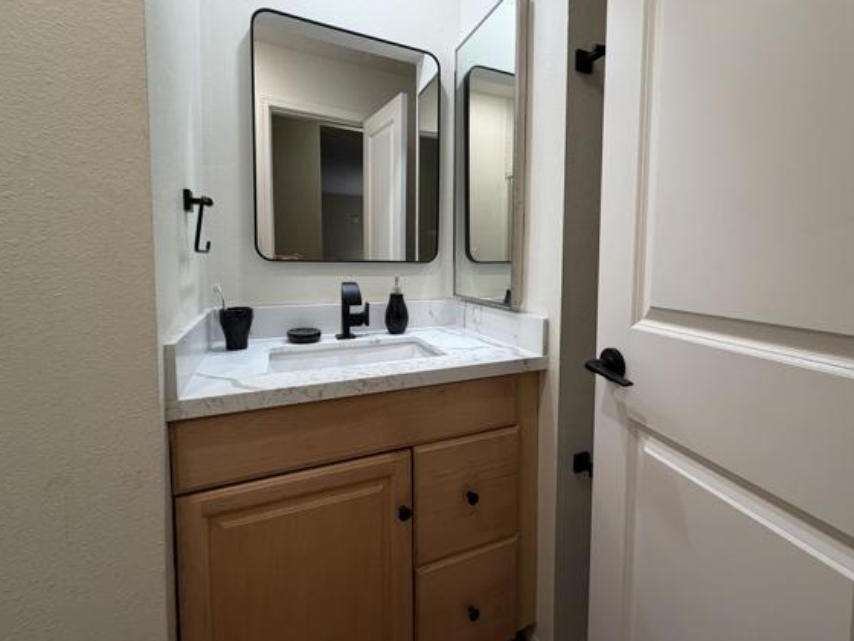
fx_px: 395
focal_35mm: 16
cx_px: 468
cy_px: 285
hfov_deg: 94.2
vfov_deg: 77.8
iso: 160
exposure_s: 1/120
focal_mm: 2.22
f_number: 2.2
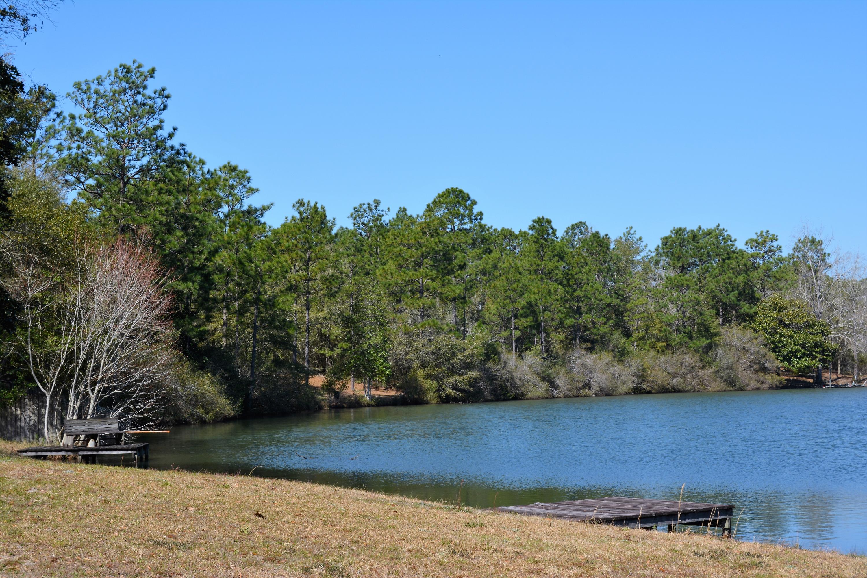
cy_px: 289
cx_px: 434
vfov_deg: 21.6
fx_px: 1517
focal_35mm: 63
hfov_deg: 31.9
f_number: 9
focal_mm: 42
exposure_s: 1/200
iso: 100
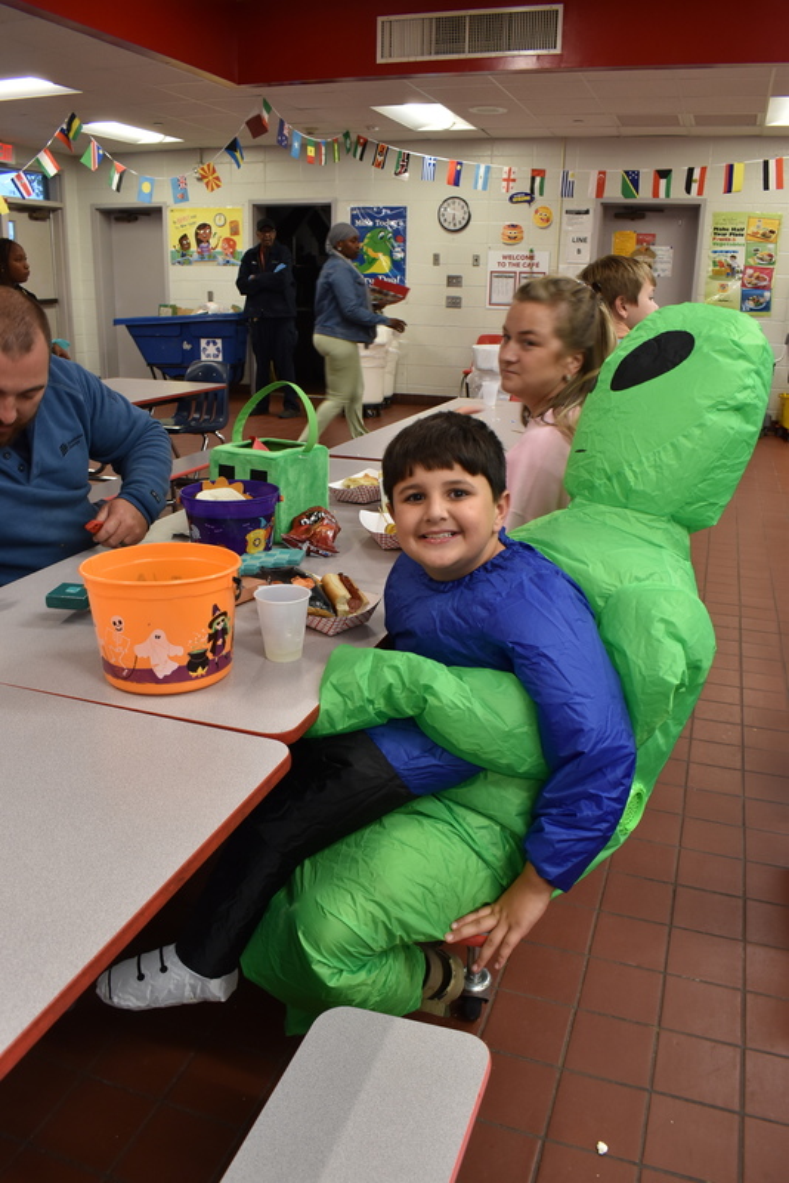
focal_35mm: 27
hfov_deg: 48.0
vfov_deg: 67.4
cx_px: 394
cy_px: 592
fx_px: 887
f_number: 7.1
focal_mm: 18
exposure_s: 1/30
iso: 720
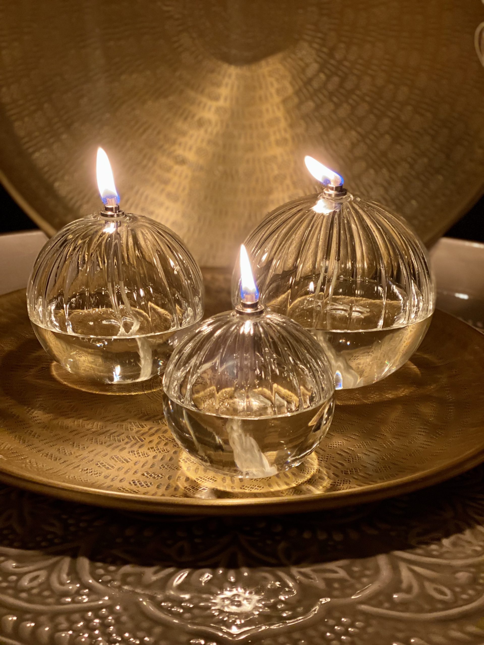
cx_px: 242
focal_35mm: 52
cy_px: 322
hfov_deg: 28.0
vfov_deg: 36.8
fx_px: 969
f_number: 2
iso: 200
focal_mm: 6
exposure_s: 1/33
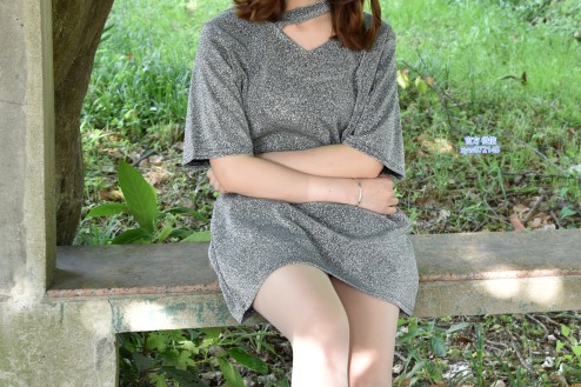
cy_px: 142
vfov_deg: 14.7
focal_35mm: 93
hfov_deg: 21.6
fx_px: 1500
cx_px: 473
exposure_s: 1/20
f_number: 6.3
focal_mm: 34
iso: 200
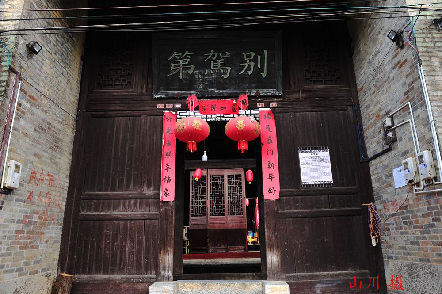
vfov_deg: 53.1
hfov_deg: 73.8
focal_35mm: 24
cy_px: 147
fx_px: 294
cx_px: 221
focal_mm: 24
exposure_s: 1/30
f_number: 8
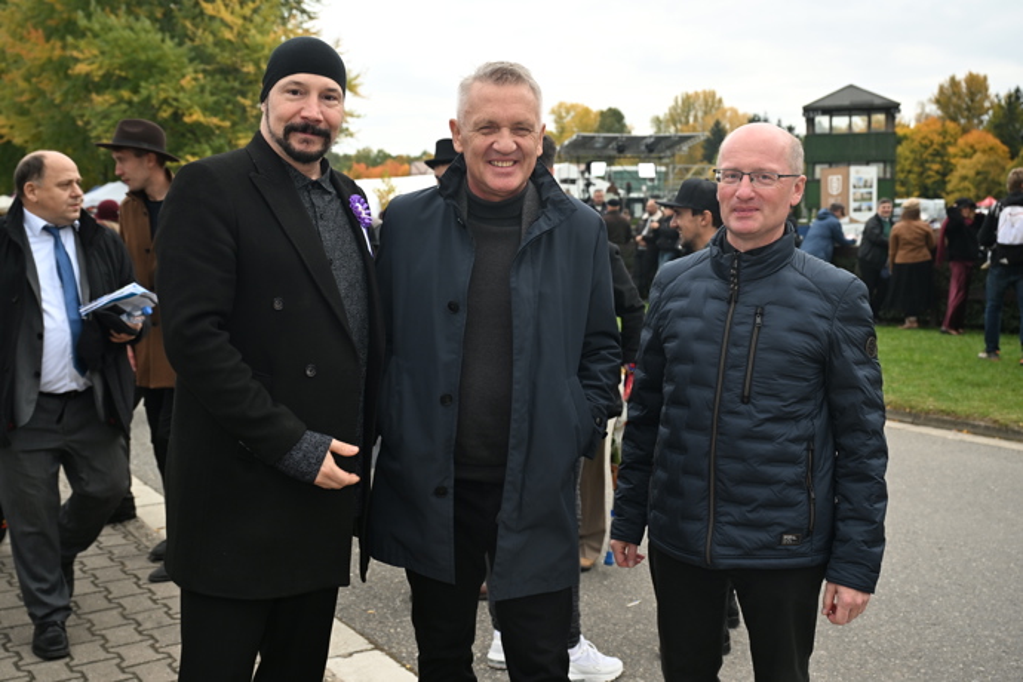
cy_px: 341
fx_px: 1080
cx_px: 512
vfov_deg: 35.1
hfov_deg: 50.7
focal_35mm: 38
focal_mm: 38
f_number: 5
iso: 400
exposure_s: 1/400
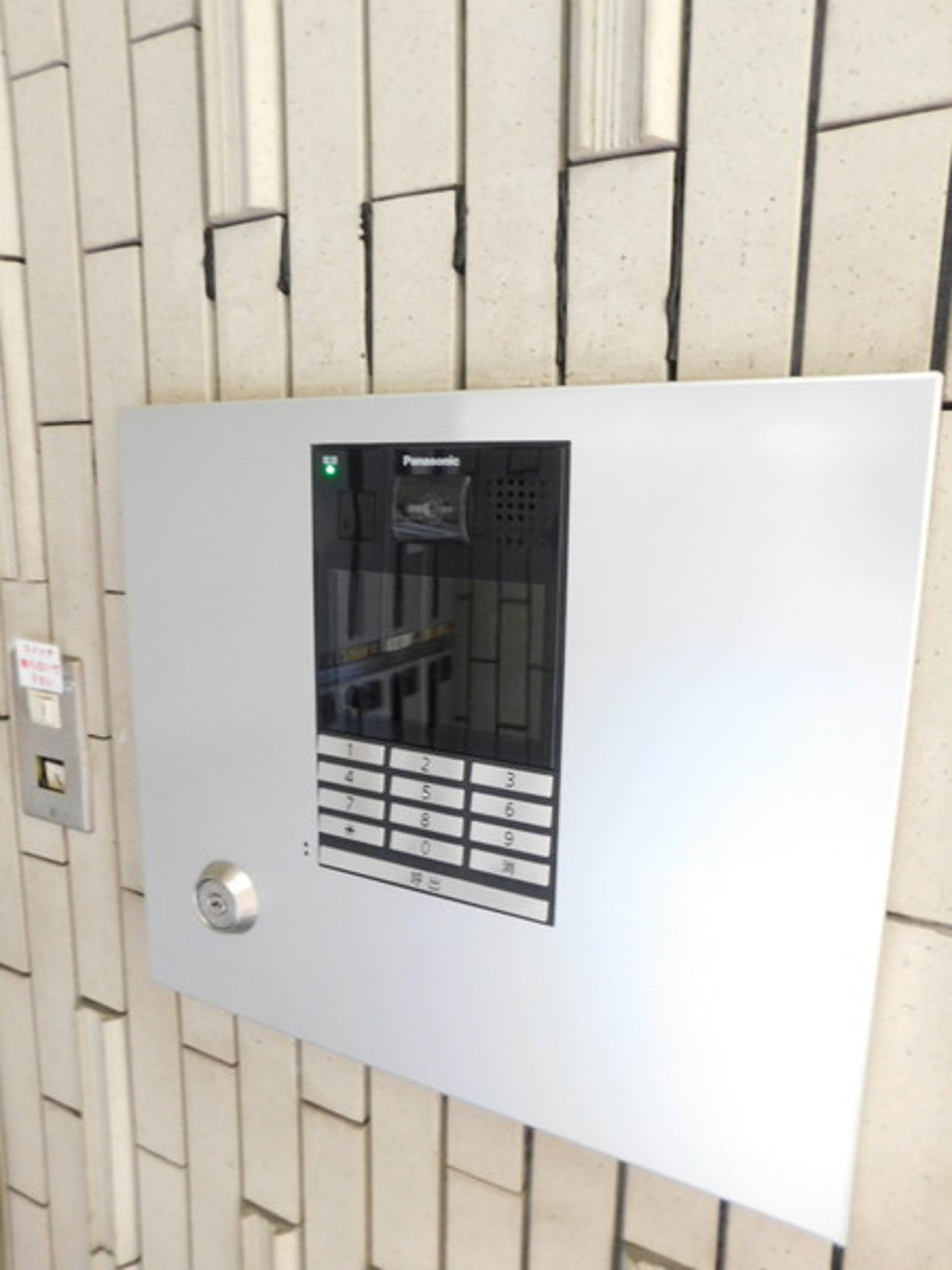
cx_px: 476
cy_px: 635
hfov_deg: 58.9
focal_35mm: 23
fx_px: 843
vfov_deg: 73.9
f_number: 3
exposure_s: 1/8
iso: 640
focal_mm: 4
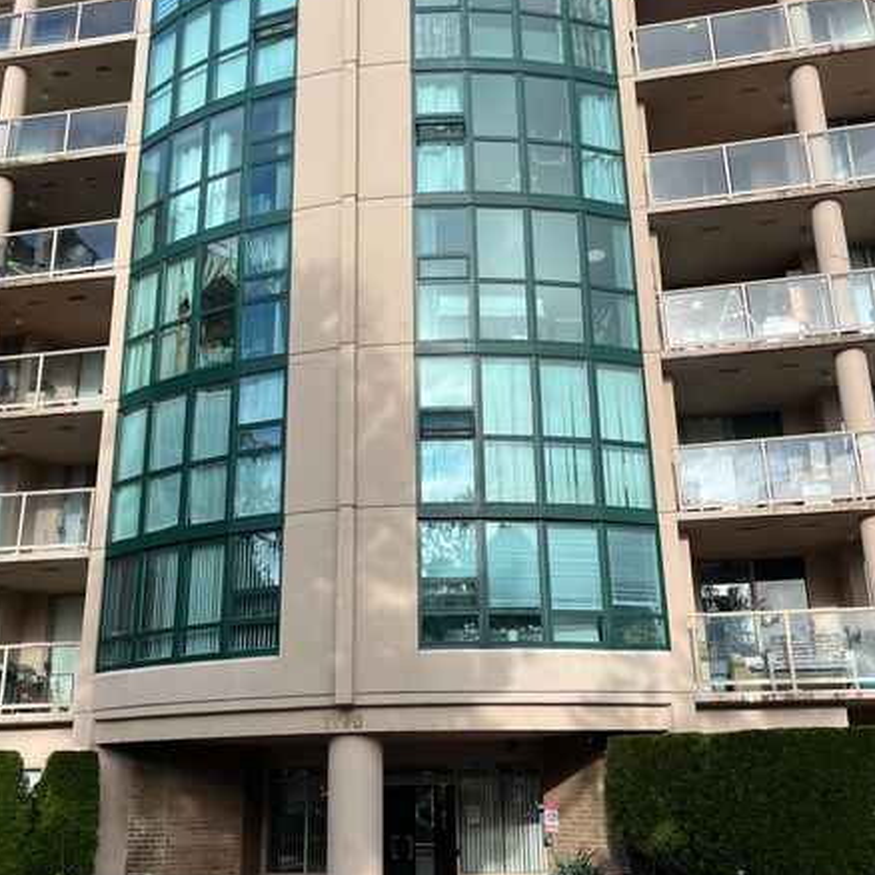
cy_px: 444
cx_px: 420
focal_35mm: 35
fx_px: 1001
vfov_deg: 47.2
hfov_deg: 47.2
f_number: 1.6
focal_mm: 5.1
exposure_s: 1/2513
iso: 50
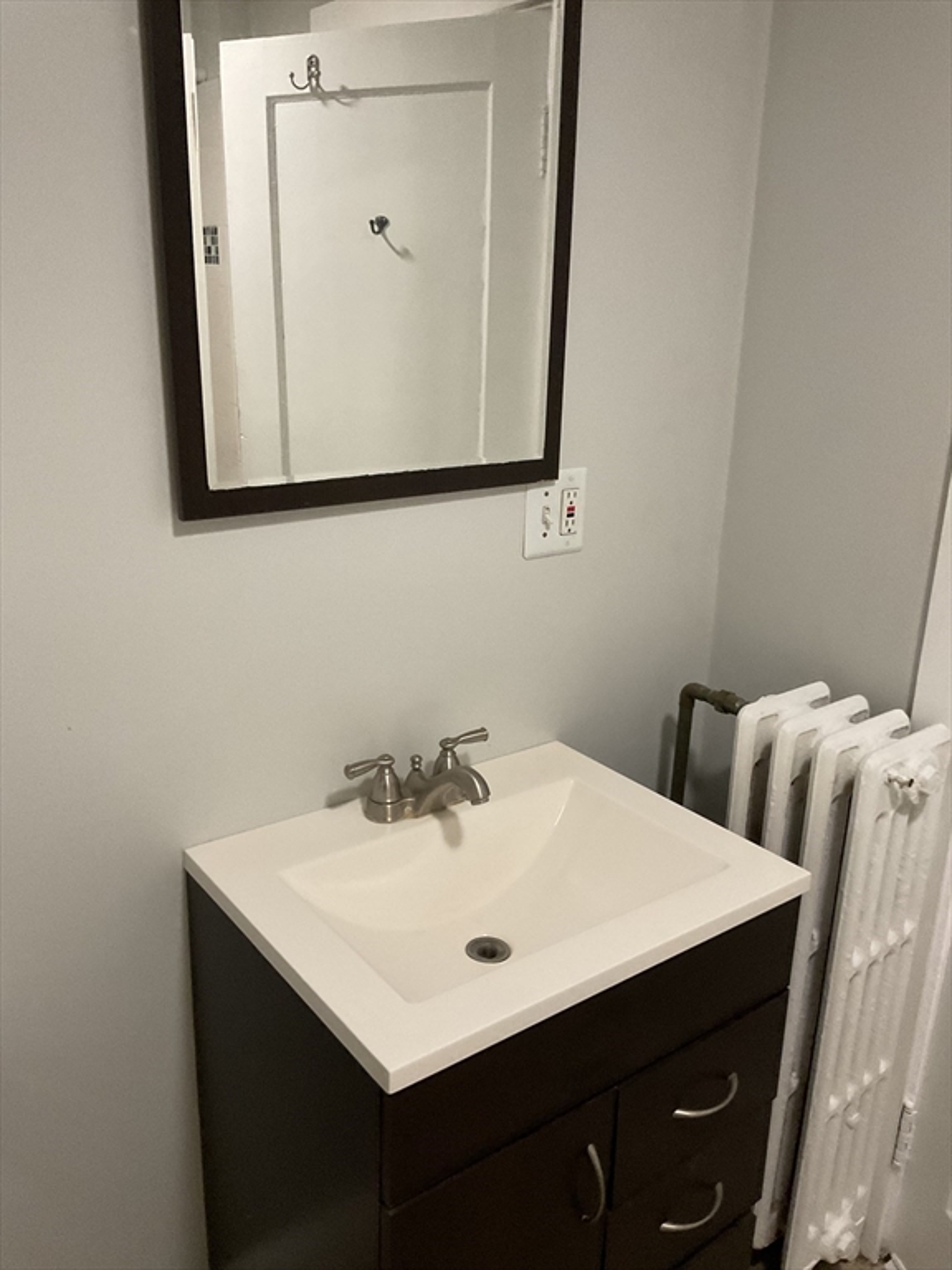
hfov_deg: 48.2
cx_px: 476
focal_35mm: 29
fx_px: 1063
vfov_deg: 61.7
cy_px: 635
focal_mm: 3
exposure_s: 1/60
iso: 250
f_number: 1.8
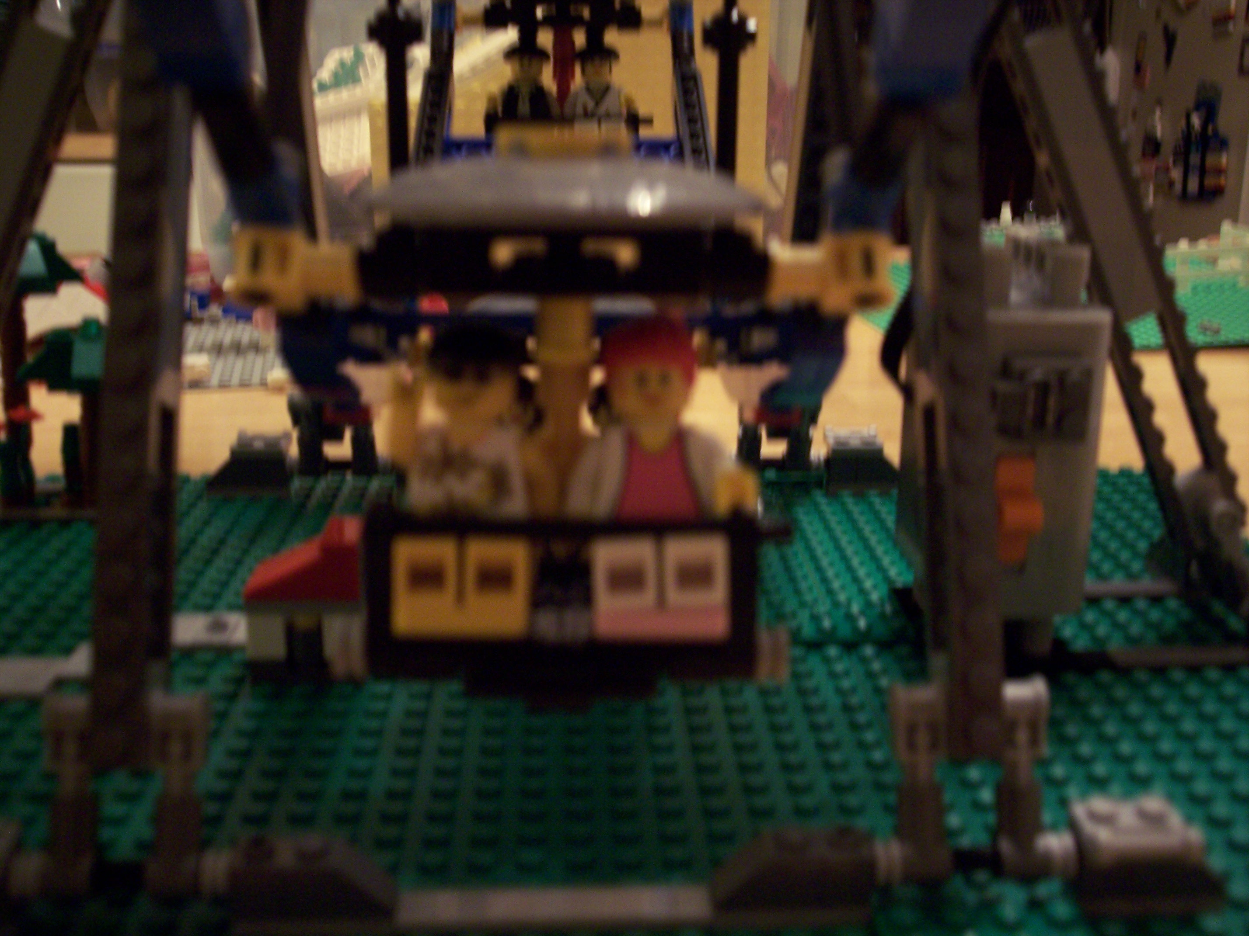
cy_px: 468
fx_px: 1407
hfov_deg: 47.9
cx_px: 624
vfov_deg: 36.8
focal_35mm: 39
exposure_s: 1/8
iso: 200
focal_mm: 8
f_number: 3.4
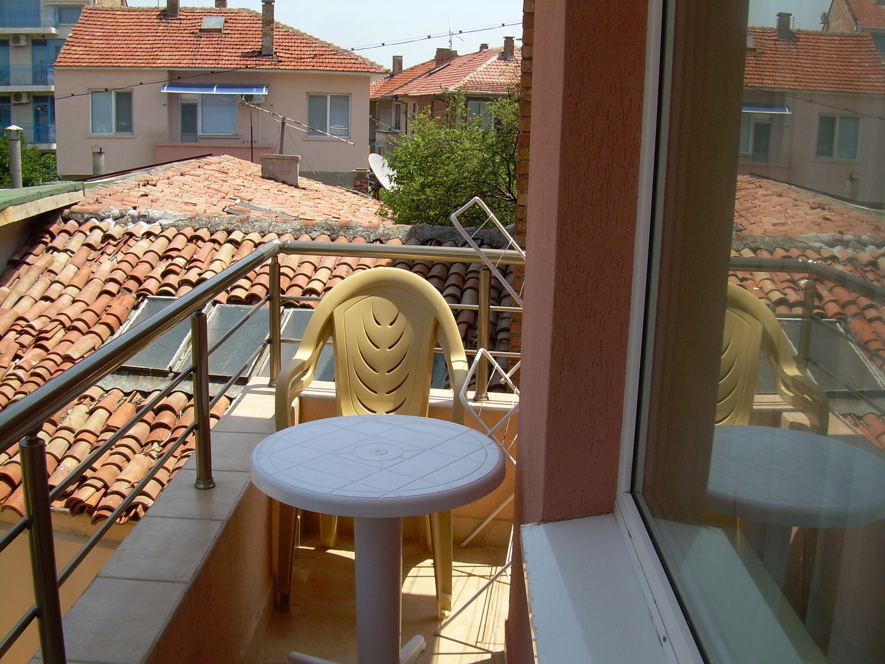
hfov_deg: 49.0
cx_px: 442
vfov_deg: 37.7
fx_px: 972
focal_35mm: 38
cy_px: 332
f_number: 4.6
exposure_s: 1/324
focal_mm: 6.3
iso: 50
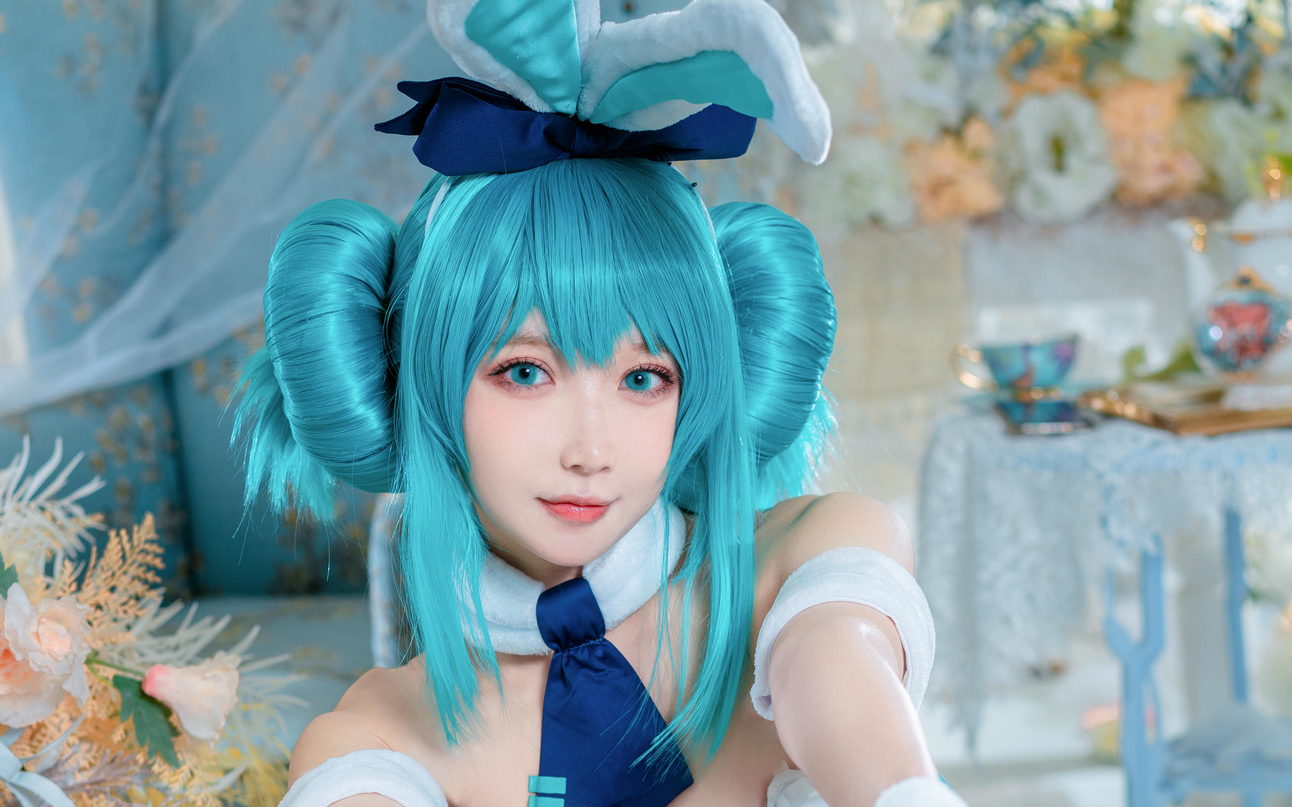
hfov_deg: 24.4
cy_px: 858
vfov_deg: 15.0
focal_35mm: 85
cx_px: 642
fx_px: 2993
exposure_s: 1/160
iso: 100
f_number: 3.2
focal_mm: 55
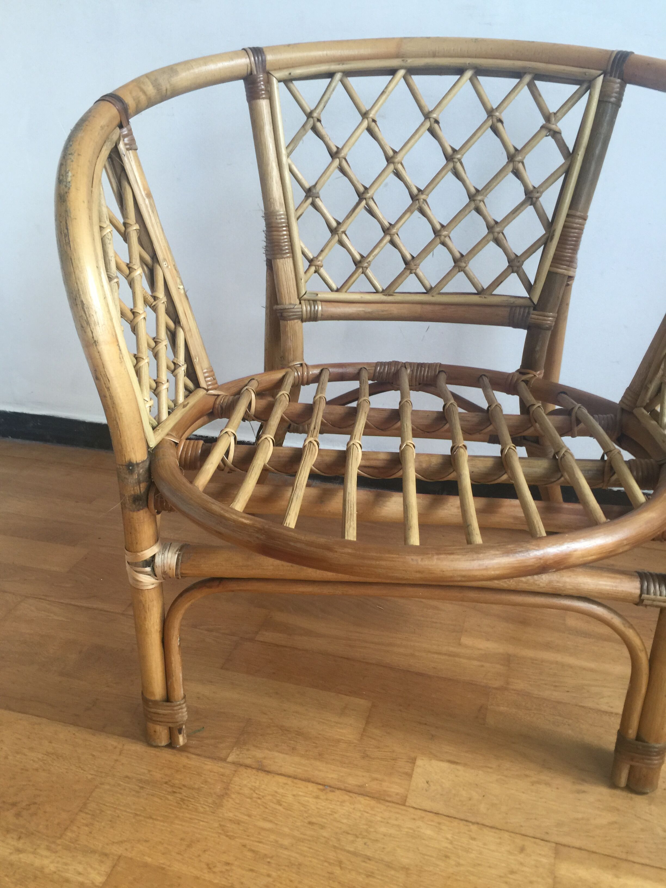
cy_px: 444
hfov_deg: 48.2
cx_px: 333
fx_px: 744
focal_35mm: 29
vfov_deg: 61.7
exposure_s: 1/33
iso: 40
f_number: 2.2
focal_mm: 4.15
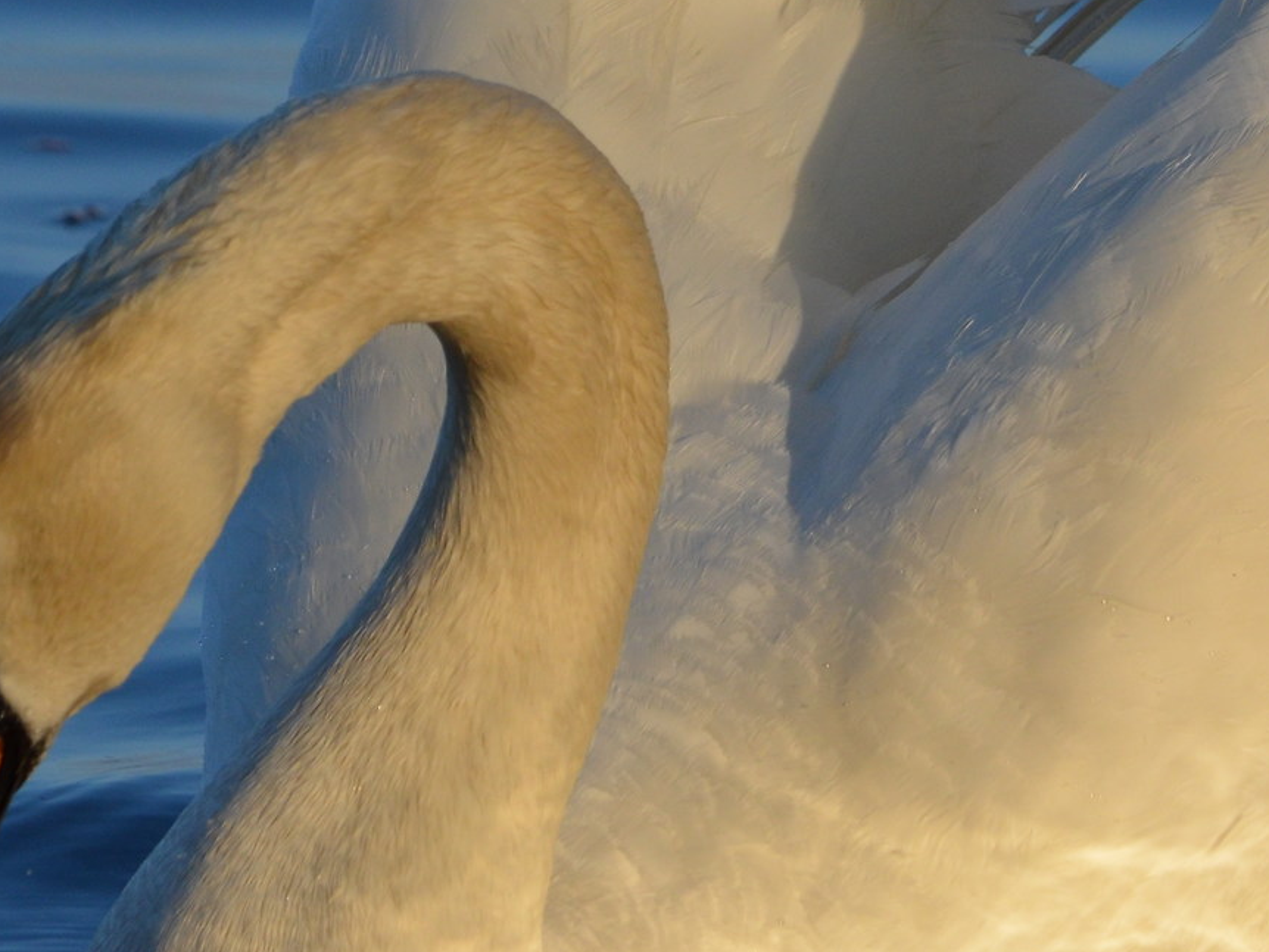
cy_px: 324
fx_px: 27906
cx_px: 889
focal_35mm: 761
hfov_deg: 2.6
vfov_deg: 2.0
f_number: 6.3
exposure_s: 1/1600
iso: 400
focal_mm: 190
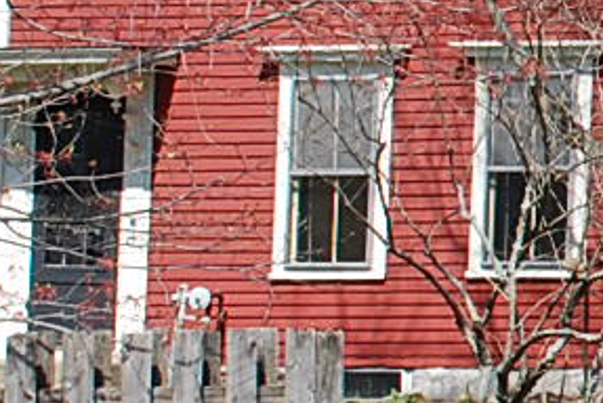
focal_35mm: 313
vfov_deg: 4.4
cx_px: 1500
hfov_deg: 6.2
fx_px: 5254
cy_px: 86
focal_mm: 31
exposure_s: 1/200
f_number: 7.1
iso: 100
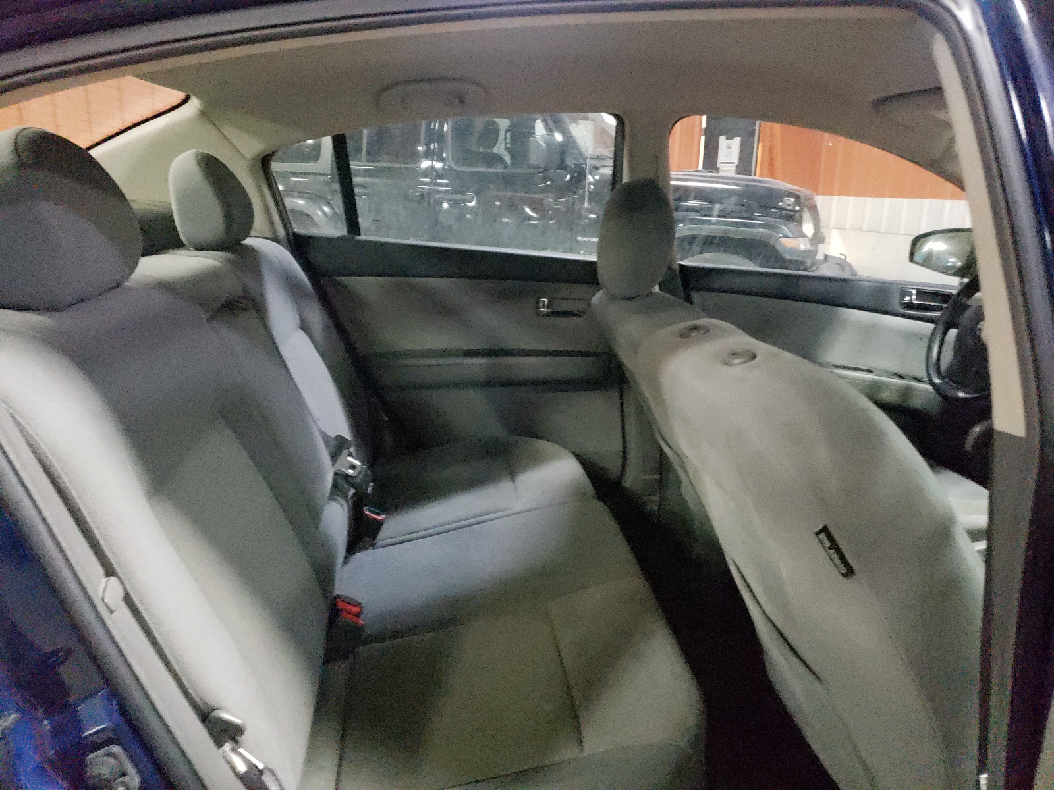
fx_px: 792
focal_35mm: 26
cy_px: 395
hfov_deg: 67.3
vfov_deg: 53.1
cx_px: 527
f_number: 1.5
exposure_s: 1/24
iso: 2080
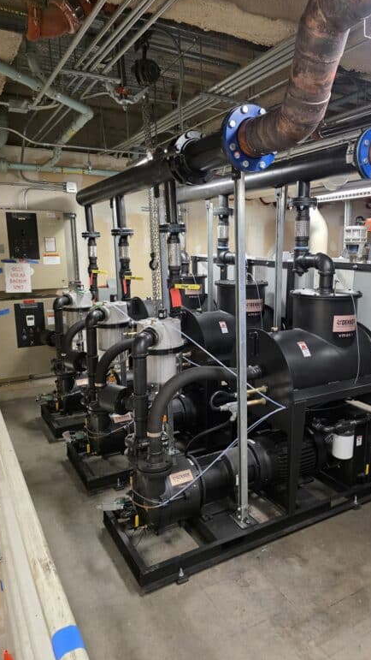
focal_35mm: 26
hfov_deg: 44.1
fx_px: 454
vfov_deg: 71.9
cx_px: 230
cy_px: 332
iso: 640
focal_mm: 6.3
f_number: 1.7
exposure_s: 1/120
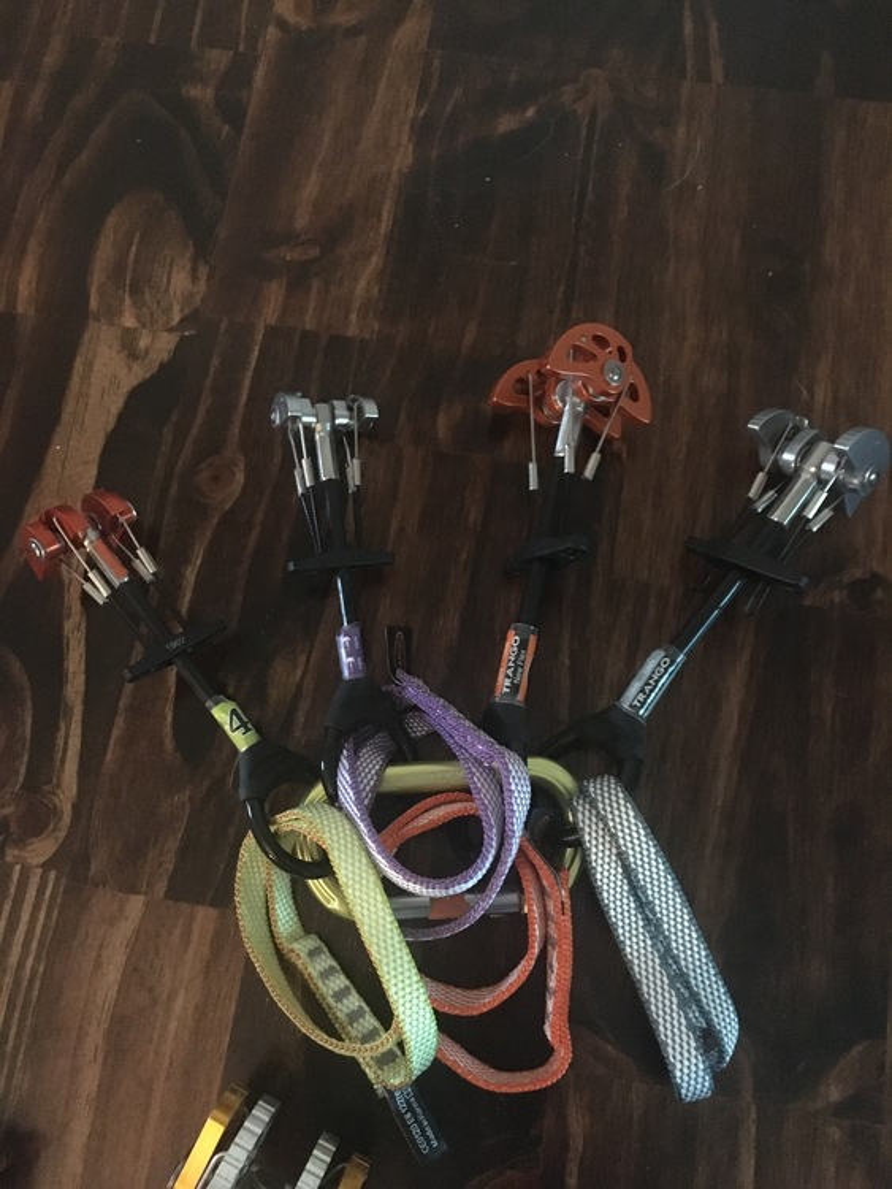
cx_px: 446
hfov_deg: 48.3
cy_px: 594
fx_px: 996
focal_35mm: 29
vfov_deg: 61.6
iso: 1000
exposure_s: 1/15
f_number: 2.2
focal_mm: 4.15
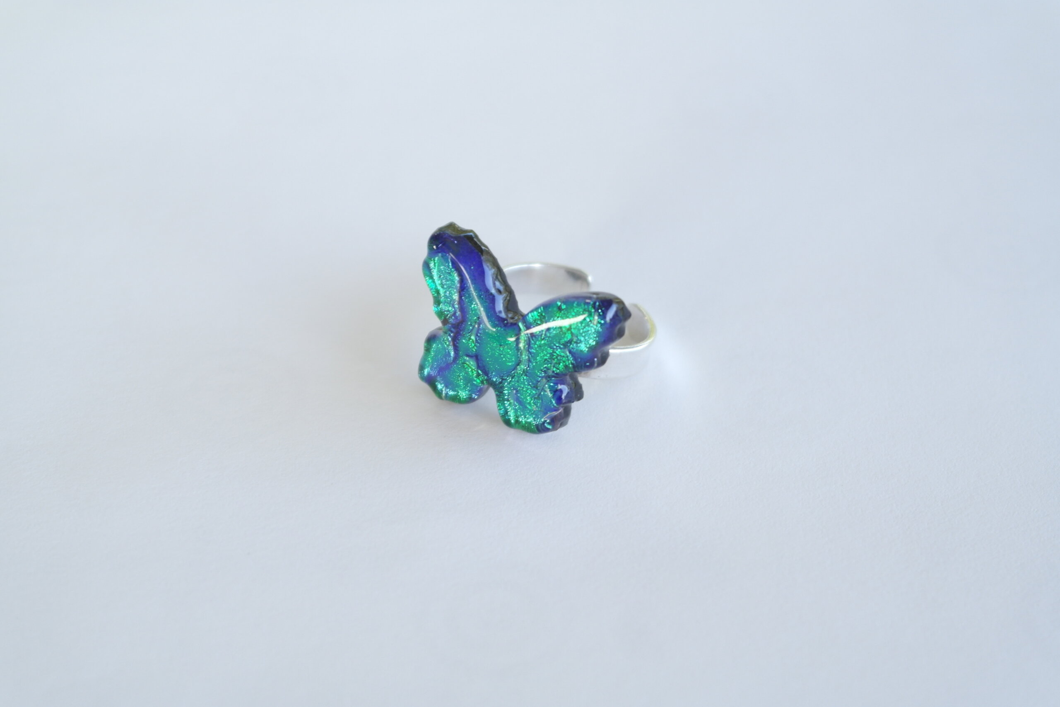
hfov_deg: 26.3
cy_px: 354
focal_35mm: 77
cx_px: 530
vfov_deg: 17.7
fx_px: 2267
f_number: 5.6
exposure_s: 1/60
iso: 200
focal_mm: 50
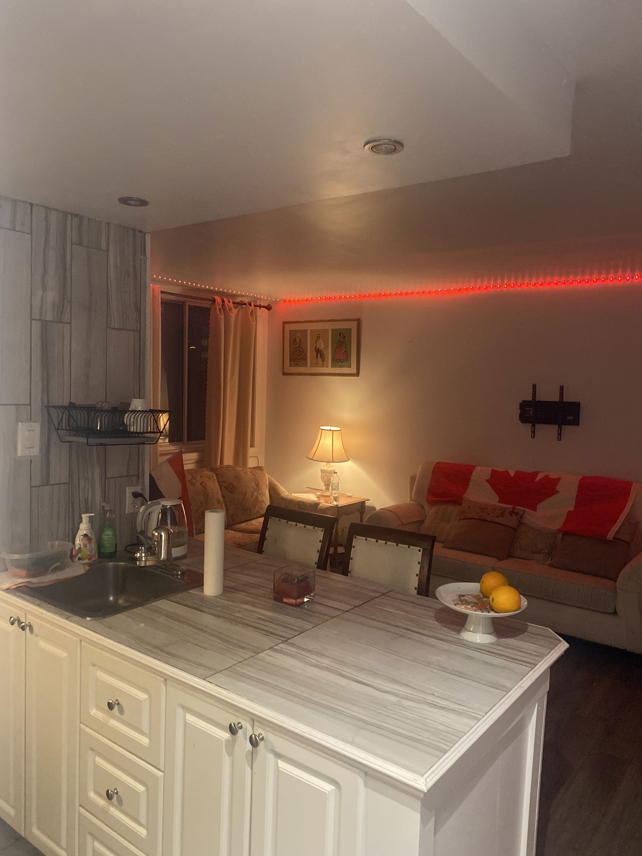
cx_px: 321
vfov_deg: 67.3
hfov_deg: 53.1
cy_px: 428
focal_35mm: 26
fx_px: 643
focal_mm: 4.25
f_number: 1.8
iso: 500
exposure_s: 1/40
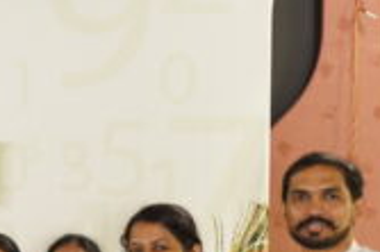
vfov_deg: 6.8
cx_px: -373
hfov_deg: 9.7
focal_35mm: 198
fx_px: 2088
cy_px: 377
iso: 2000
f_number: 2.8
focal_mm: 43
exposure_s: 1/80
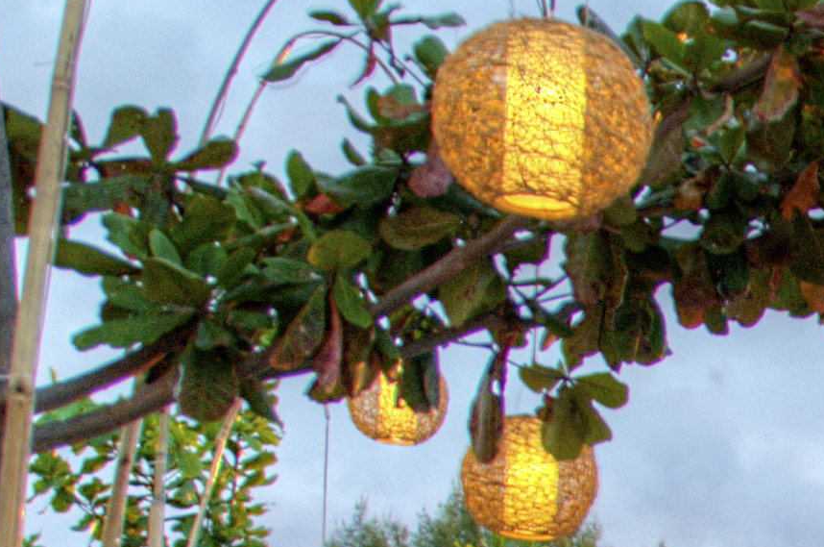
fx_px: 3108
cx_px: 1773
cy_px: 1002
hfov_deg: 12.7
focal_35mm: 136
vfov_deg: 9.5
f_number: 4.5
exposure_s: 1/80
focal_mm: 18
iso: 320
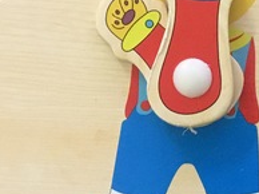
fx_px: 957
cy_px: 79
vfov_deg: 11.6
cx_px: 171
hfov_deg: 15.4
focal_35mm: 128
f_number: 2.4
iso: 200
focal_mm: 3.3
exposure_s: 1/33
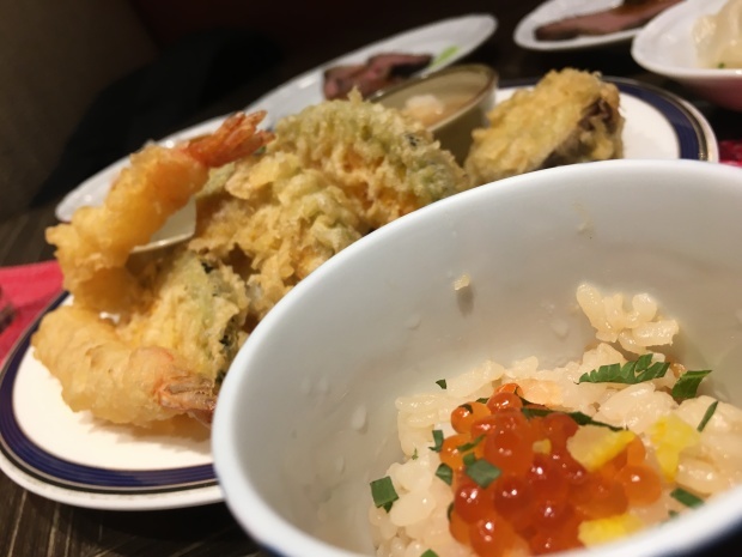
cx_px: 371
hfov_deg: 61.7
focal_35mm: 29
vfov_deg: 48.2
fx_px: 622
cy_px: 278
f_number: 2.2
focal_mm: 4.15
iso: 64
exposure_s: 1/30
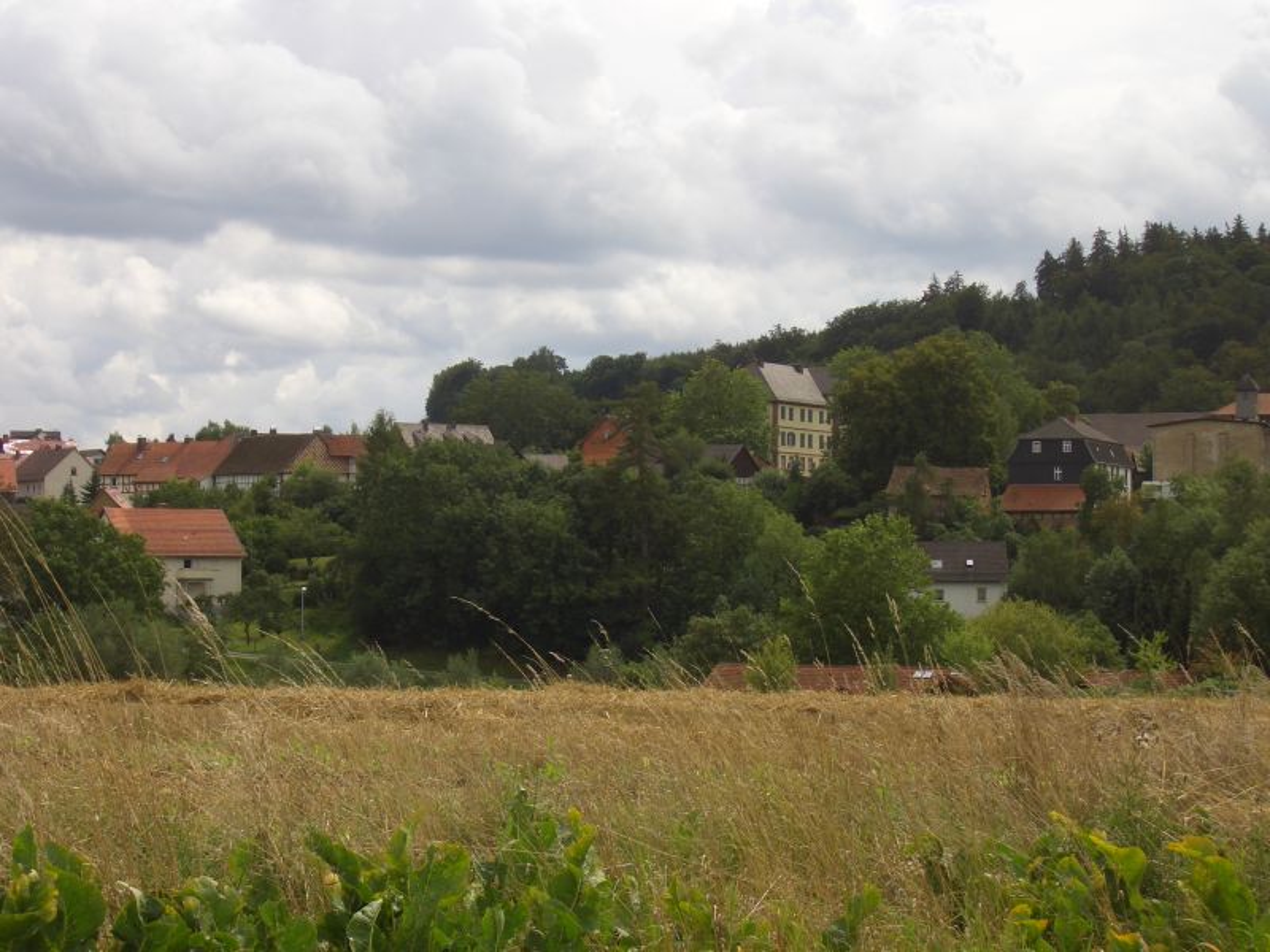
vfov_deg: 19.9
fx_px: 2715
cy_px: 476
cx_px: 635
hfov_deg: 26.3
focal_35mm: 74
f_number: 6.2
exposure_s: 1/250
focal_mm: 12.2
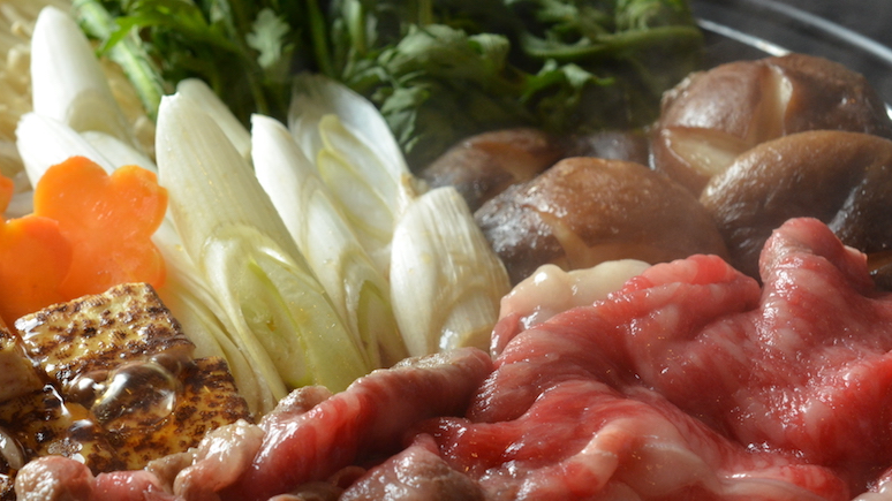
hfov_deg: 25.5
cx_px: 331
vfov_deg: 14.6
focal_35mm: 83
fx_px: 1963
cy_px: 275
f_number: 9
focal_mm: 40
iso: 800
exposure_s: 1/125
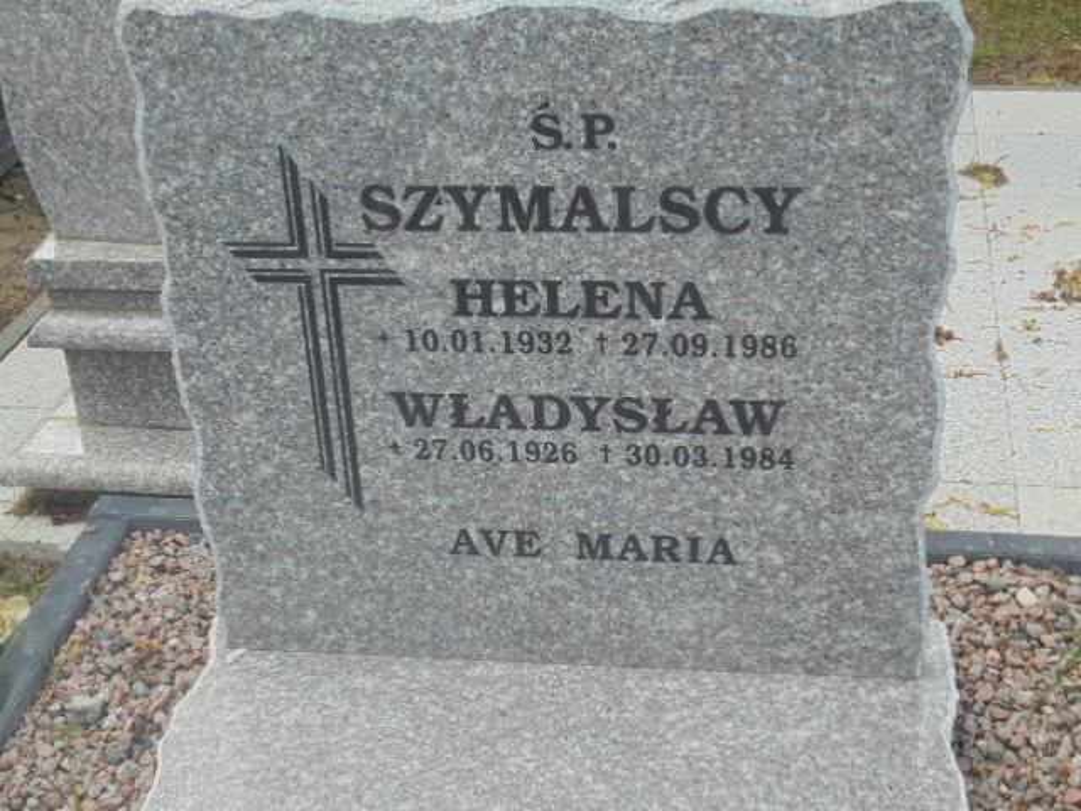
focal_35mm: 56
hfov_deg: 34.3
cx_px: 540
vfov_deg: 26.1
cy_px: 406
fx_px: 1749
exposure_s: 1/125
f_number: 5.2
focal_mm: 10.1
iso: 100
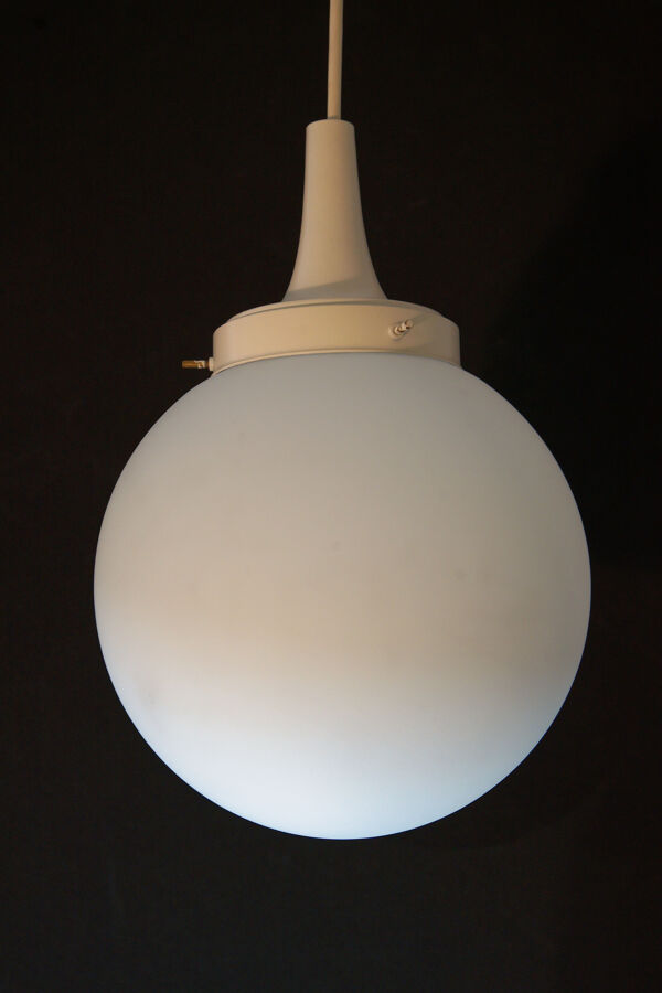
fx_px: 1600
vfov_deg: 34.5
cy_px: 496
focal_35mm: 58
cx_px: 331
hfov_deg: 23.4
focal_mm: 58
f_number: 8
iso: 800
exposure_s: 1/15
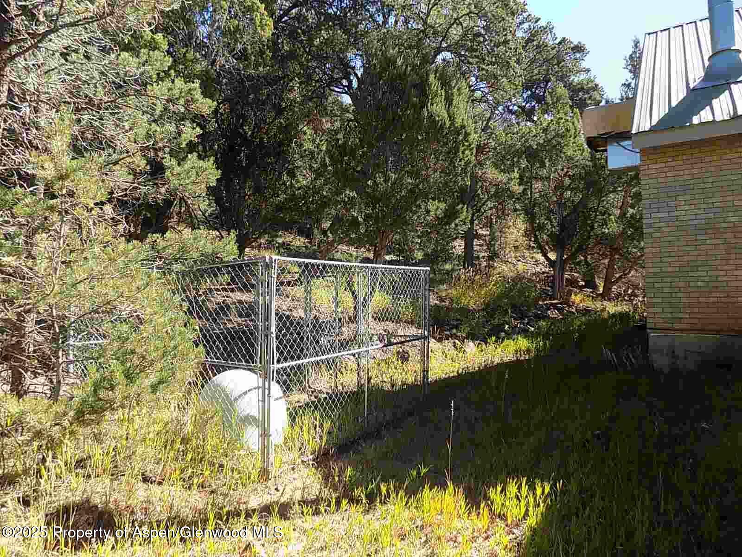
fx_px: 493
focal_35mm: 23
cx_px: 371
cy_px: 278
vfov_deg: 58.9
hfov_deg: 73.9
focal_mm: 4
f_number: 3.1
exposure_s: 1/250
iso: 80
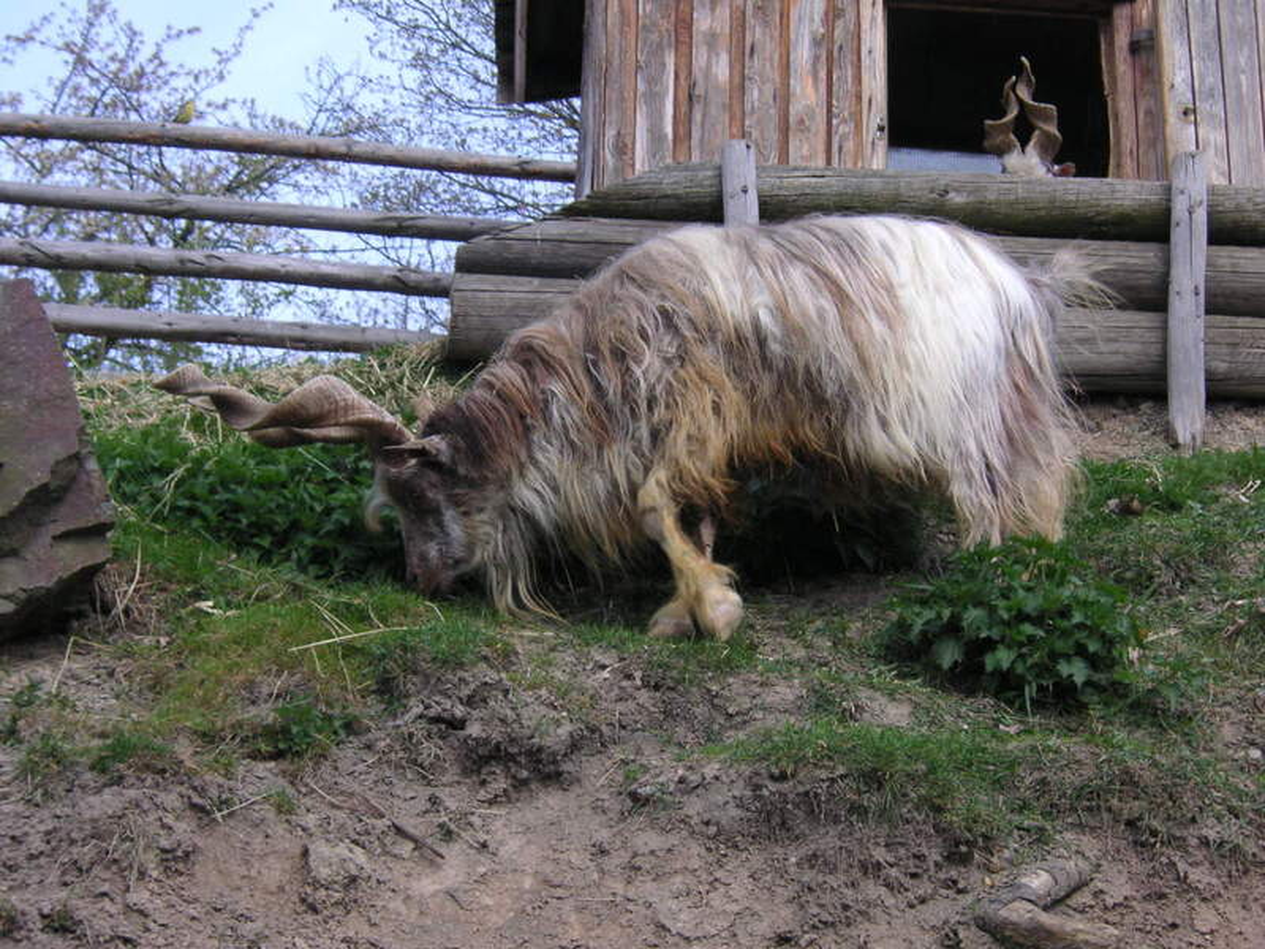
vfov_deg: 17.0
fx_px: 3179
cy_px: 474
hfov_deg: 22.5
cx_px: 632
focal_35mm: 87
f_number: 4.7
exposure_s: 1/180
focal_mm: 14.4
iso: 50
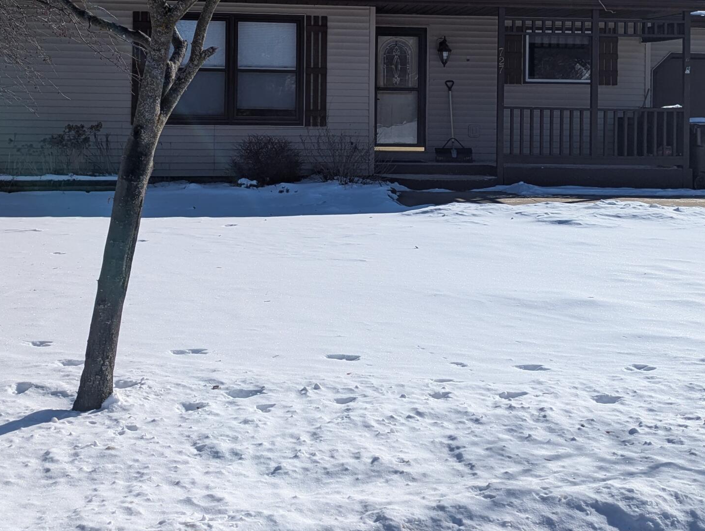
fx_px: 1020
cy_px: 114
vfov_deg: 28.6
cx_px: 395
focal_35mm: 50
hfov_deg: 38.1
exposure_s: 1/4717
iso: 60
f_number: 1.85
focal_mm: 6.81
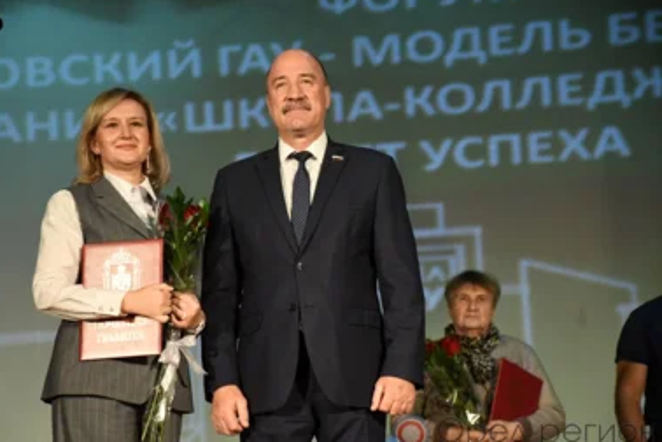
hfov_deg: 14.3
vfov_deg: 9.6
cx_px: 313
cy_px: 227
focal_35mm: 143
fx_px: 2629
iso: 6400
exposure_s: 1/500
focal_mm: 90
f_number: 5.6
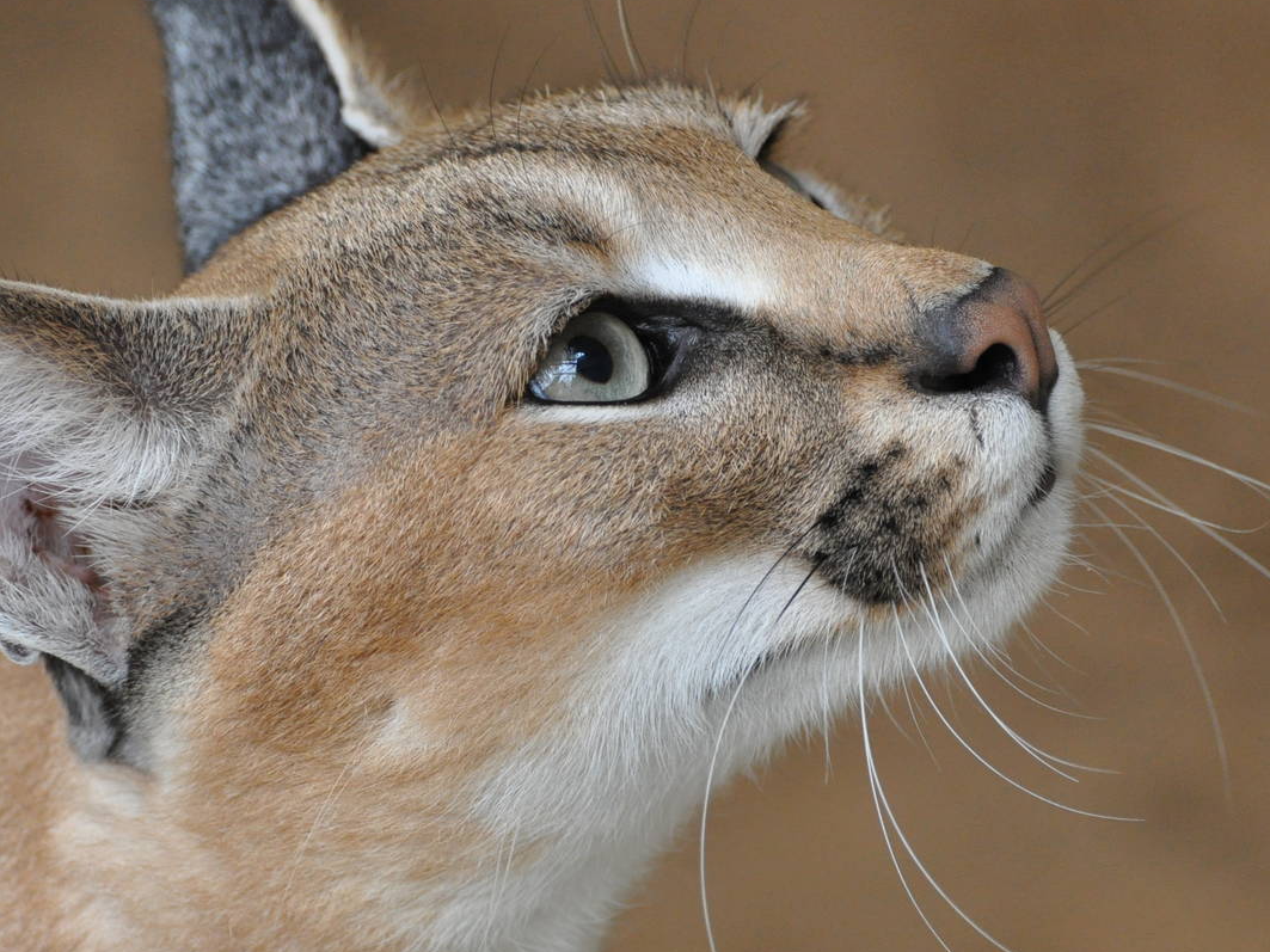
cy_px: 464
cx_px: 668
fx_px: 13123
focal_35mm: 358
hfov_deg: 5.5
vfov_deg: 4.2
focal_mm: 165
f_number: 5
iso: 1600
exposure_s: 1/250
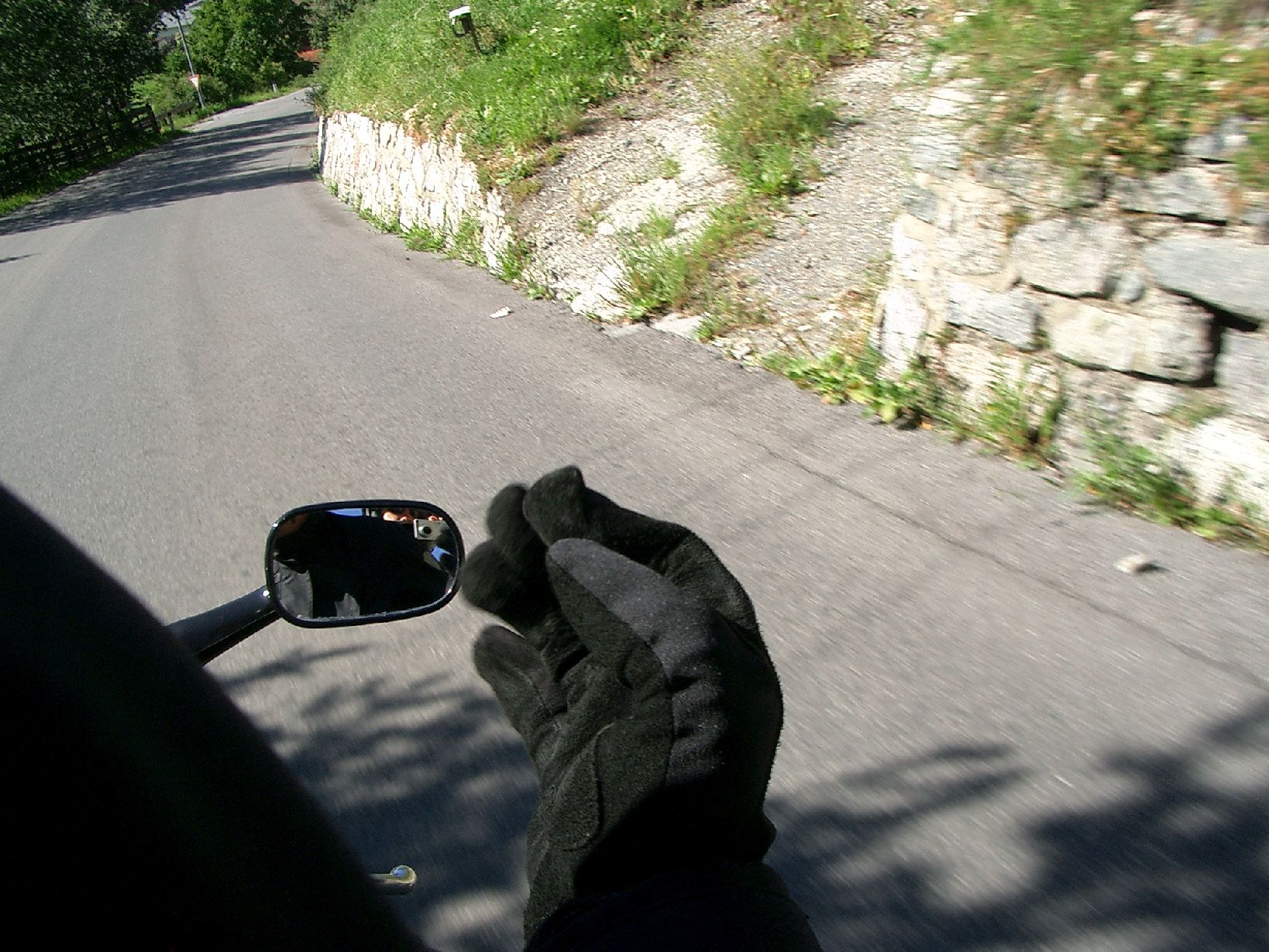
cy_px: 476
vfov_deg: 40.7
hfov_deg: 52.6
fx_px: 1283
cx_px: 634
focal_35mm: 35
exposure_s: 1/250
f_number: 4.3
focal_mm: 5.8
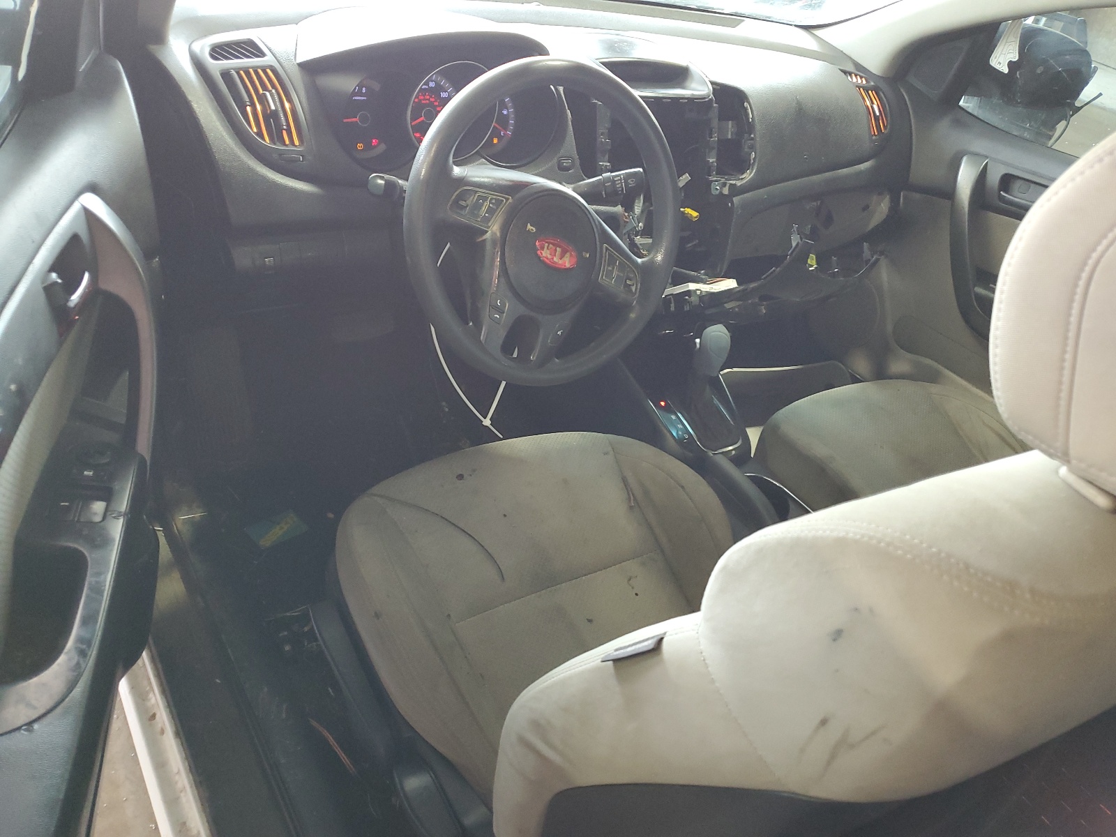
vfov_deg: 53.1
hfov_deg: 67.3
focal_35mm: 26
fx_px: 838
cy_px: 418
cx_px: 558
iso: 188
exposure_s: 1/60.2
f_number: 1.5
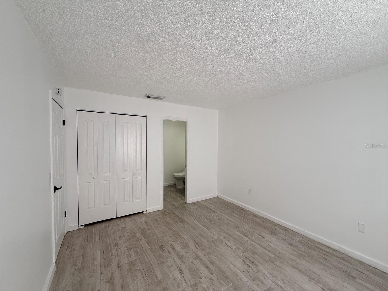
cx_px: 194
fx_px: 157
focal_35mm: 14
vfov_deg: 85.7
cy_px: 146
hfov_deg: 102.1
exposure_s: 1/120
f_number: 2.2
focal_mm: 2.22
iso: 125
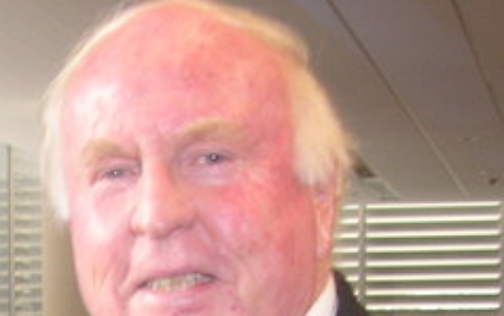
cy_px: 662
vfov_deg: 8.0
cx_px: -61
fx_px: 2144
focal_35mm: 156
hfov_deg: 13.1
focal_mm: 8.9
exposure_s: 1/30
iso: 100
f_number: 2.8
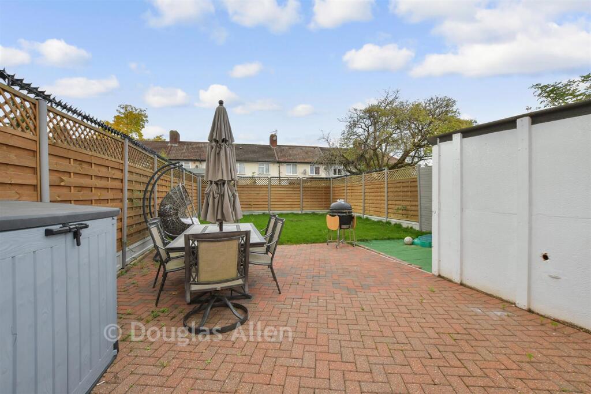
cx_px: 296
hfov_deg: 100.4
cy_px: 197
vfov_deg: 77.3
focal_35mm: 15
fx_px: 246
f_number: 8
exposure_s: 1/60
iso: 125
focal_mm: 10
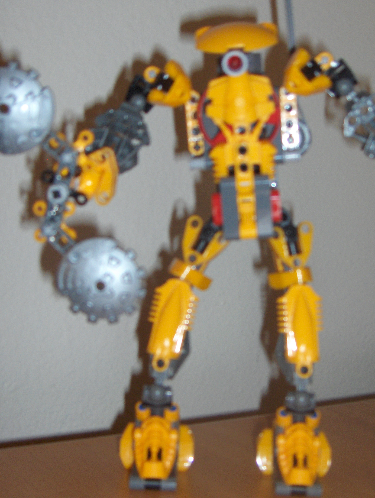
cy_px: 268
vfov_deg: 34.9
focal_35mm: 55
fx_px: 792
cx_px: 227
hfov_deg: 26.6
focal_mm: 8
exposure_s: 1/60
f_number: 2.8
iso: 100
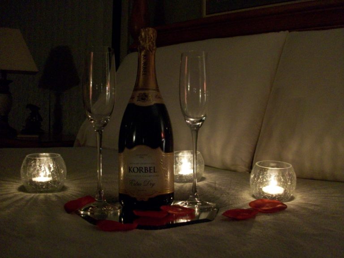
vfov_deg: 41.8
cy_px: 129
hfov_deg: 54.0
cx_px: 172
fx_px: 338
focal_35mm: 34
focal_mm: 5.7
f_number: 2.8
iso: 320
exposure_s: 1/8
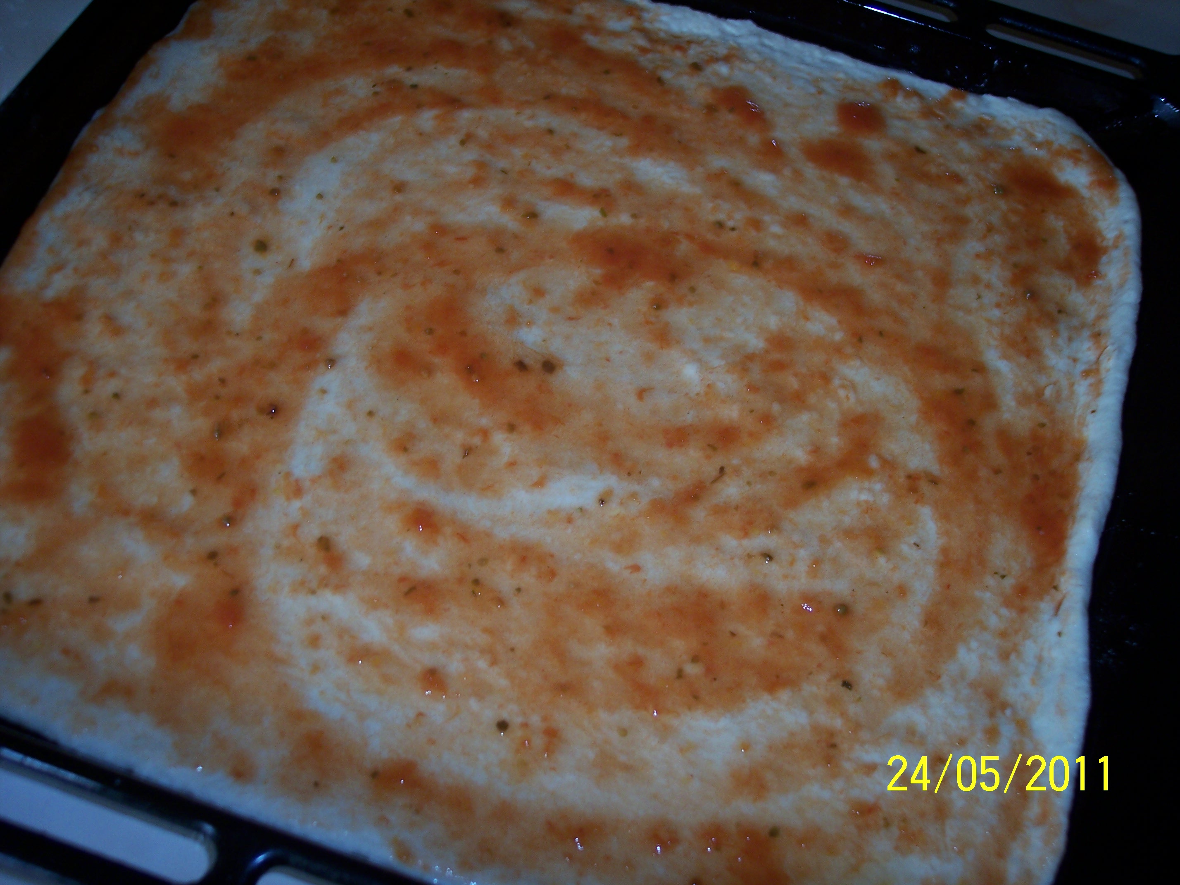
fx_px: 1329
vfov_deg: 36.8
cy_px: 442
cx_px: 590
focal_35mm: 39
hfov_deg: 47.9
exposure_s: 1/60
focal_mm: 8
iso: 100
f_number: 2.8
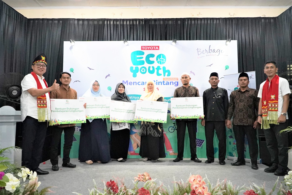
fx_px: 219
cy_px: 98
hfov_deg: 67.4
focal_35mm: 27
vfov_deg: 47.9
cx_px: 146
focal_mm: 18
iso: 4000
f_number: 4
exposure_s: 1/160
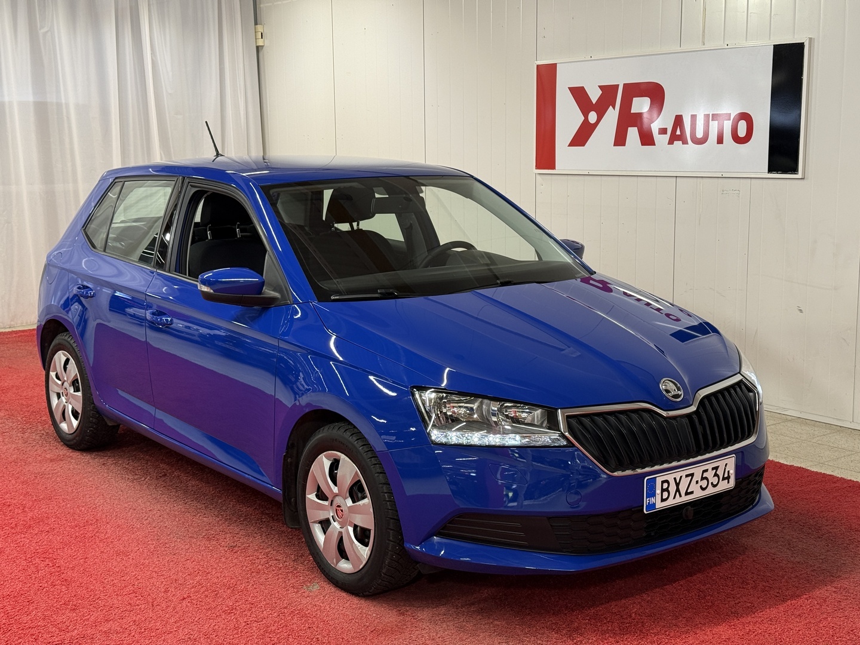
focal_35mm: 48
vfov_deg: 30.3
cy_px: 322
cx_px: 430
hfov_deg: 39.7
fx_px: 1193
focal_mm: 6.76
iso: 100
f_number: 1.78
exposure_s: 1/83
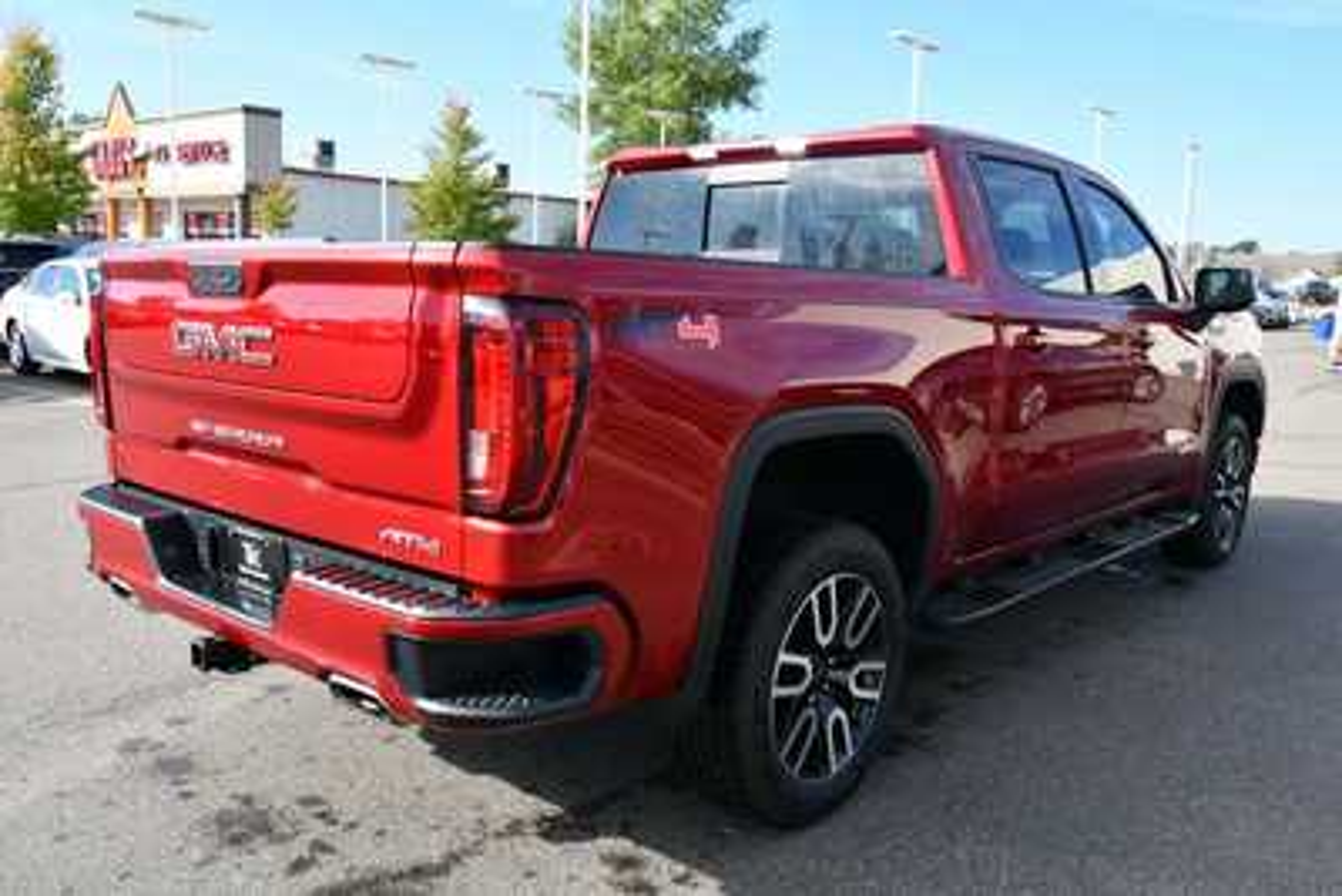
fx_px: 1119
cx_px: 671
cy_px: 448
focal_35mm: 30
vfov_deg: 43.6
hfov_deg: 61.9
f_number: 7.1
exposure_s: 1/250
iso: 200
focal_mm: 20
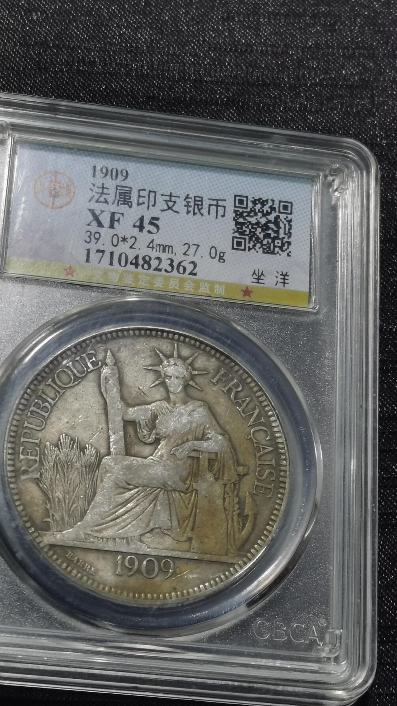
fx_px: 1496
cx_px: 147
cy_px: 353
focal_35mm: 80
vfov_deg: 26.5
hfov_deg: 15.1
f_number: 1.8
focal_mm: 5.58
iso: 50
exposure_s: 1/100
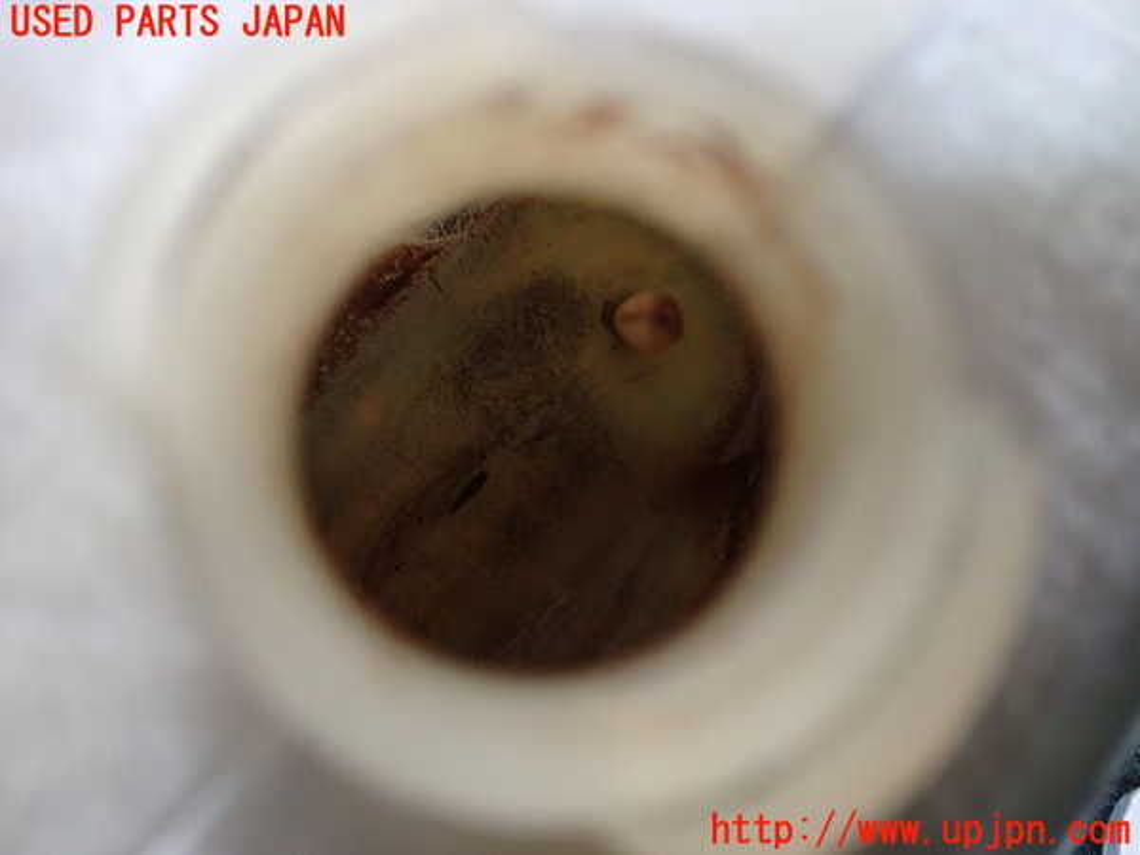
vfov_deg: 46.8
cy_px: 428
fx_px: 988
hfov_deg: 60.0
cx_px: 570
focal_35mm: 30
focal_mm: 5.4
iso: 800
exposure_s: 1/125
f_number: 2.3
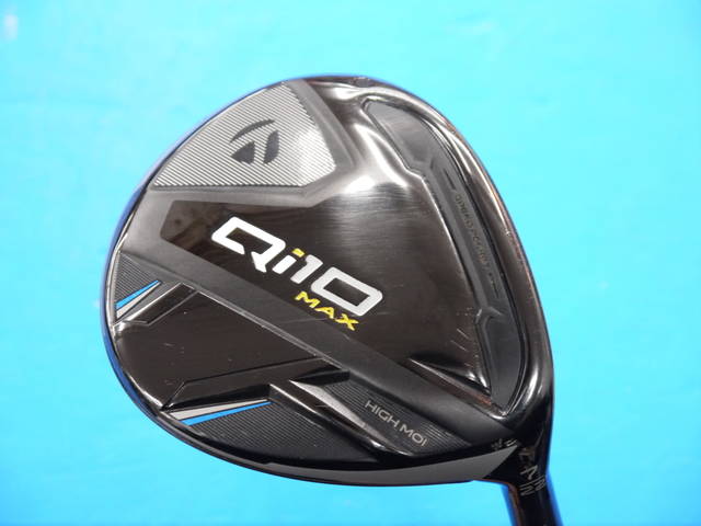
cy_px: 263
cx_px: 350
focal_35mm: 84
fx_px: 1701
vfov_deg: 17.6
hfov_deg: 23.3
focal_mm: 42
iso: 800
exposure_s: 1/50
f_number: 5.6
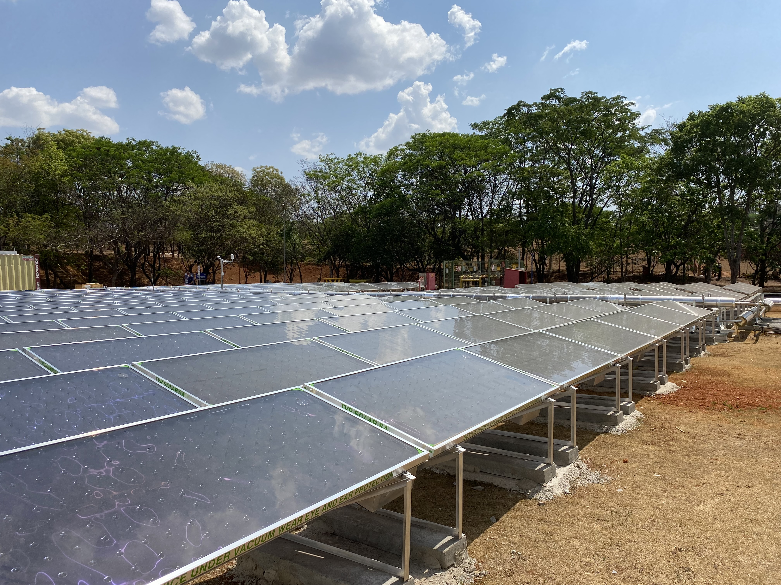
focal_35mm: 26
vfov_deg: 53.1
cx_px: 390
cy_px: 292
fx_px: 587
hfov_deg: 67.3
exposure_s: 1/3846
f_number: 1.8
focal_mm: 4.25
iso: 32
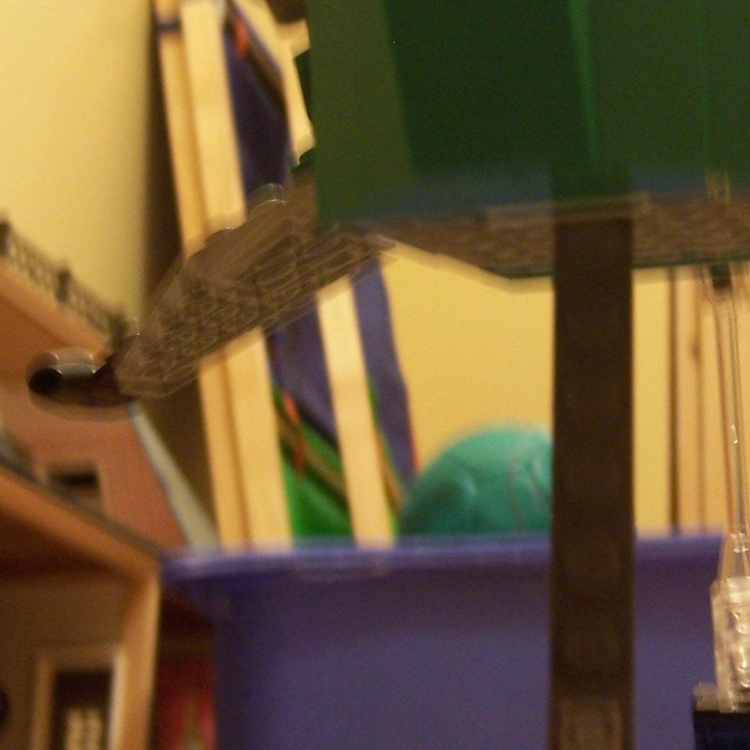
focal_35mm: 77
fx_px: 1887
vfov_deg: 22.5
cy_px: 380
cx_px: 599
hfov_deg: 22.2
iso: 160
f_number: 2.8
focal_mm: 6.2
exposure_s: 1/8
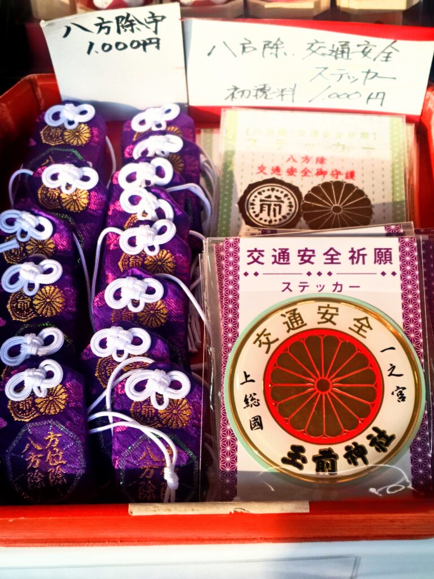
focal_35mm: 23
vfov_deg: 73.9
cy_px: 290
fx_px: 384
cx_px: 217
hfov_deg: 58.9
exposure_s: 1/271
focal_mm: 5.56
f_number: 1.9
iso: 50
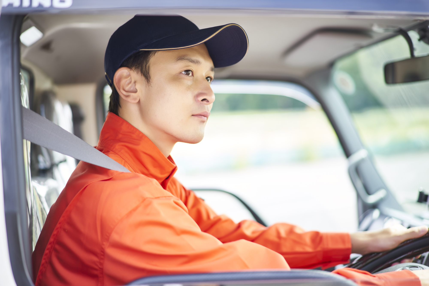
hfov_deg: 36.2
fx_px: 655
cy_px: 143
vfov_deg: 24.6
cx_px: 214
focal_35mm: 55
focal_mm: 55
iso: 50
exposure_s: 1/400
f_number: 1.8
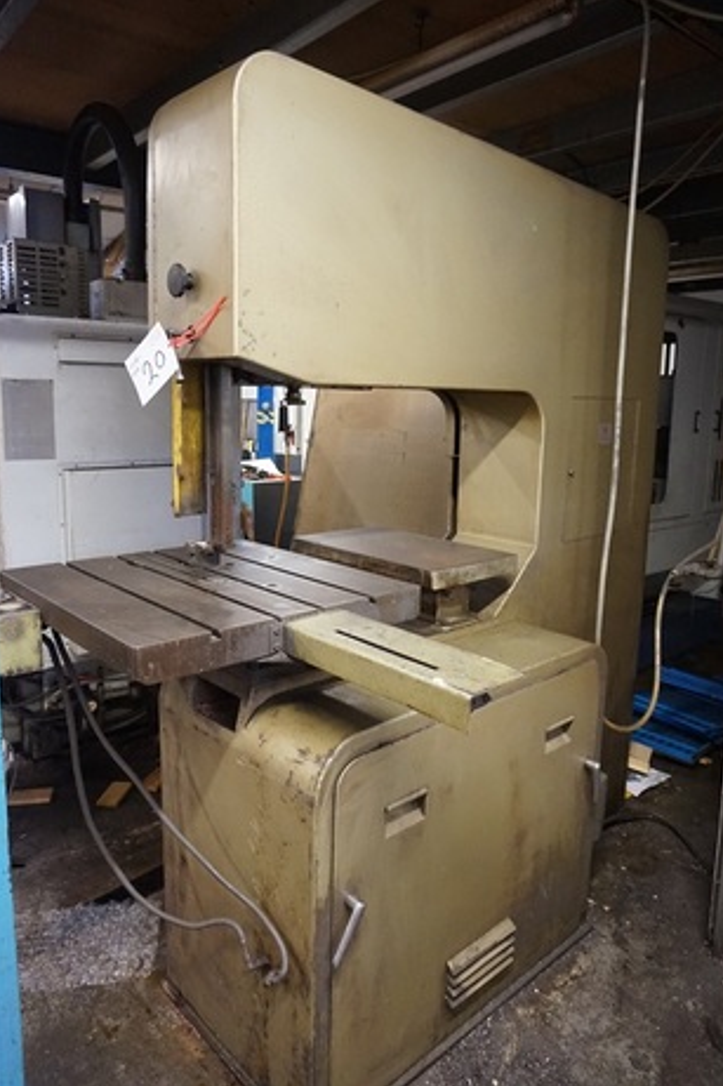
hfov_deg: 51.2
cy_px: 523
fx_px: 754
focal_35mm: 25
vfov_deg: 71.5
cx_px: 370
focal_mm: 16
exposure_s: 1/60
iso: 3200
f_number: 3.5
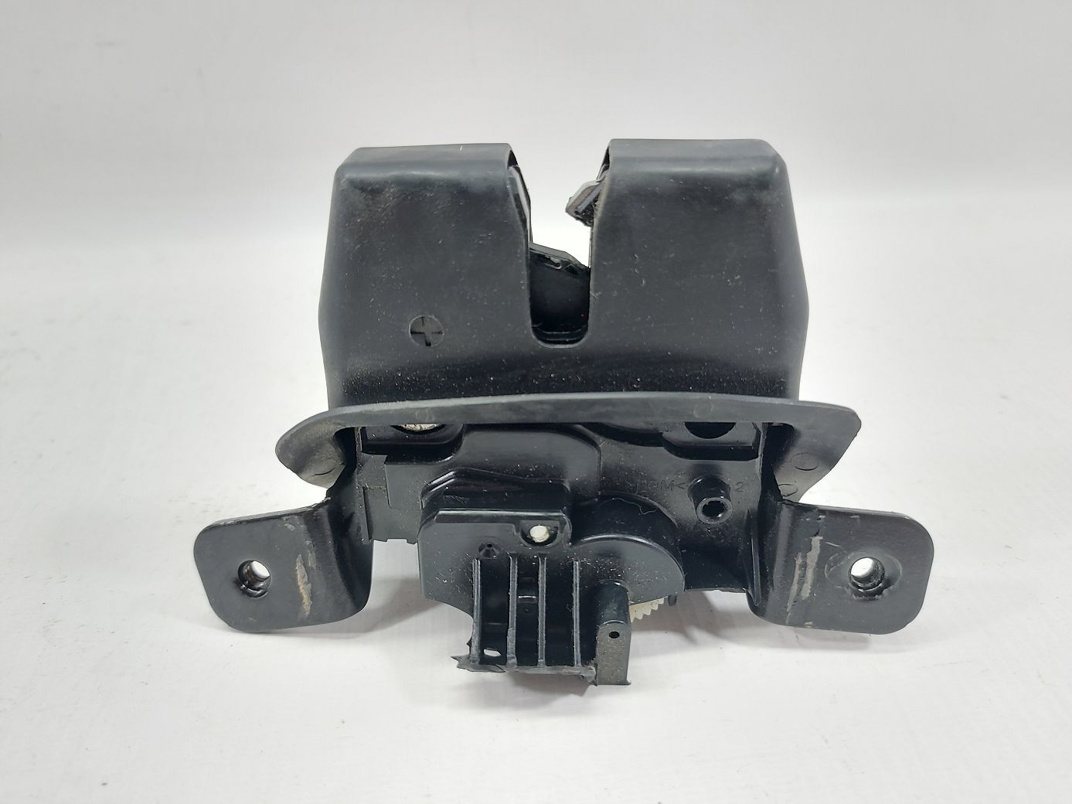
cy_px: 402
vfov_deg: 56.8
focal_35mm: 24
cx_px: 536
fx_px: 743
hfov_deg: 71.6
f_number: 1.8
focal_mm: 5.23
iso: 160
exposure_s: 1/50
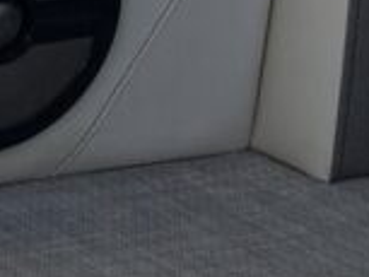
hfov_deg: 8.8
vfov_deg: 8.1
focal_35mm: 181
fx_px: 1931
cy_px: -39
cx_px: -761
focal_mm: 5.96
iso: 50
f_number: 1.6
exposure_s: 1/2778
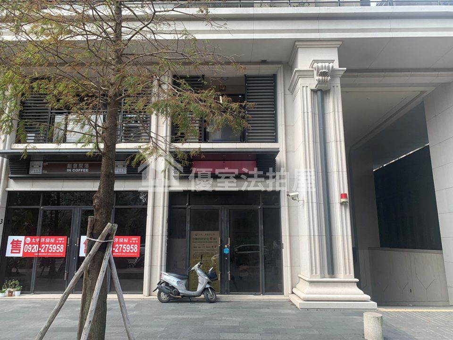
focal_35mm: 26
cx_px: 226
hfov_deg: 67.3
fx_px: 340
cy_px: 170
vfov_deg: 53.1
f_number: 1.8
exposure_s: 1/229
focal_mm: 4.25
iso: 25
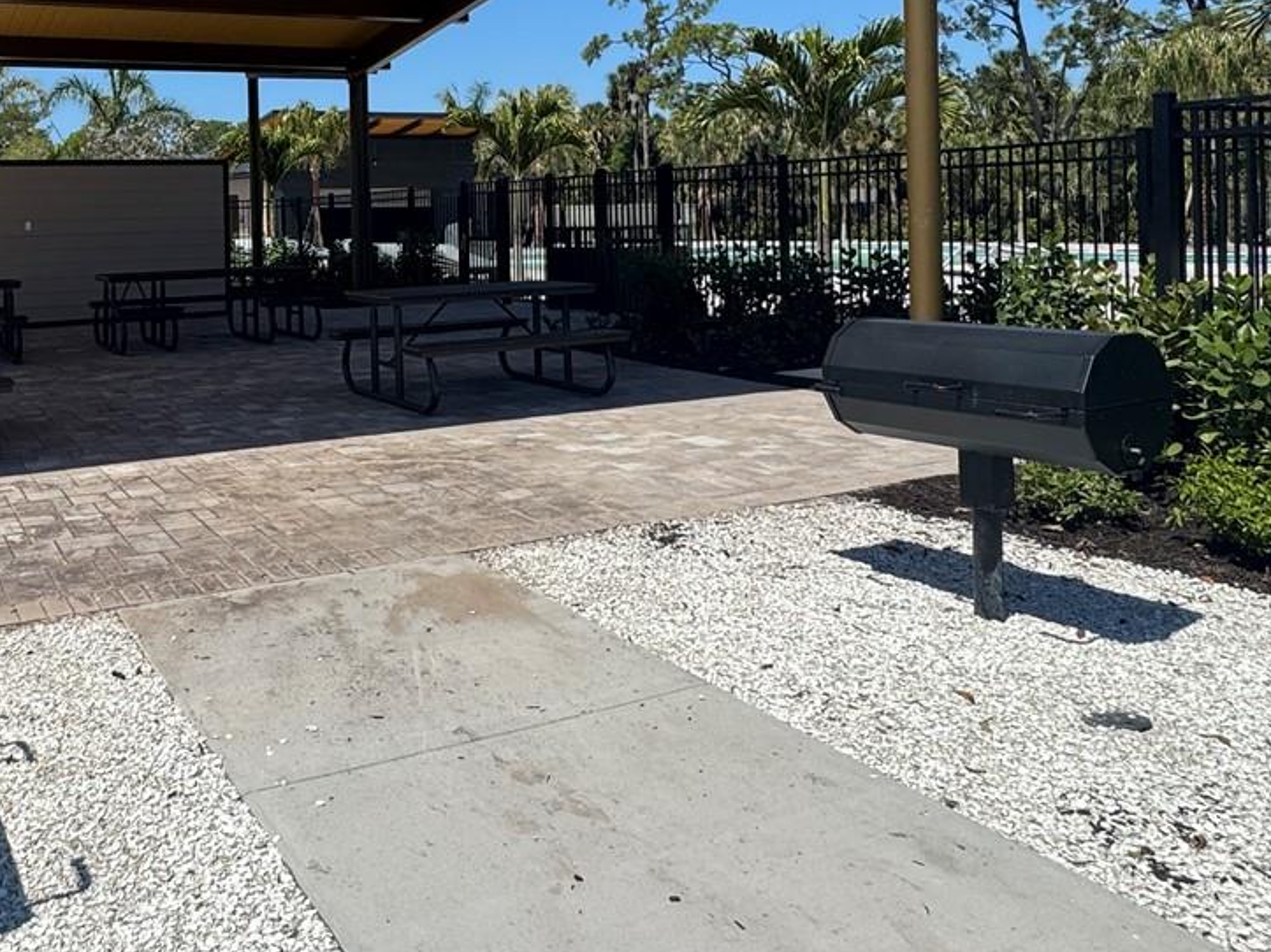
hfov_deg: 55.3
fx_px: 1138
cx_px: 306
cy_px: 225
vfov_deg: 43.8
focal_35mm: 31
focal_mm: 2.22
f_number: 2.2
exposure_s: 1/2415
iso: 50
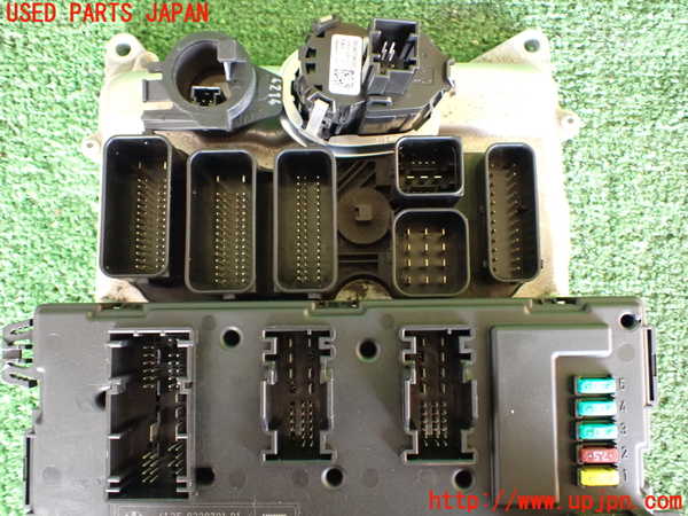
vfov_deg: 46.8
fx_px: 596
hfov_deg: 60.0
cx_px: 344
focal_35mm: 30
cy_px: 258
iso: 1250
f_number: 2.3
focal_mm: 5.4
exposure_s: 1/30
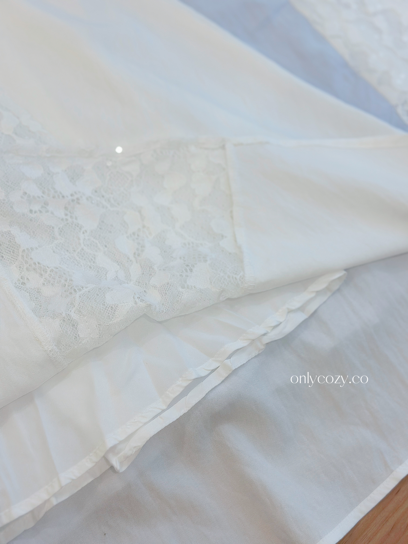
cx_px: 204
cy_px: 272
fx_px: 754
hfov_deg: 30.3
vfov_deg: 39.7
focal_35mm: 48
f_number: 1.78
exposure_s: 1/100
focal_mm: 6.86
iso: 100
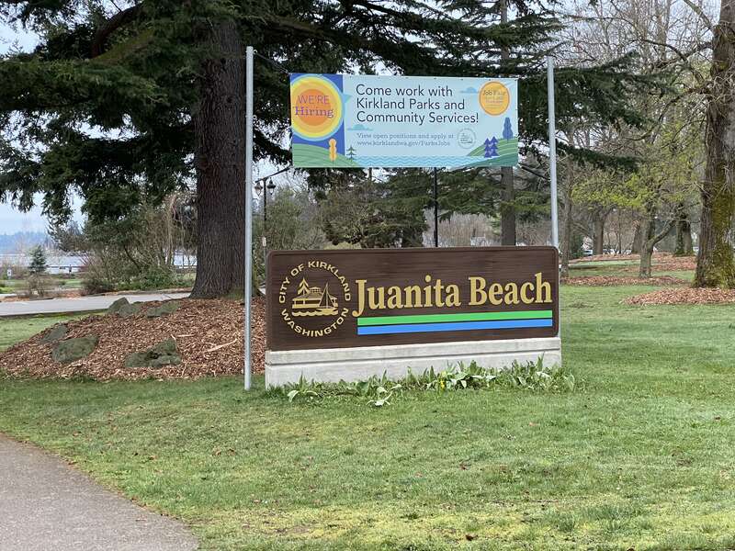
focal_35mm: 52
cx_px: 368
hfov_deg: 36.8
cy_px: 276
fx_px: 1104
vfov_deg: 28.0
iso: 200
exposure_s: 1/99
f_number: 2
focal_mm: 6
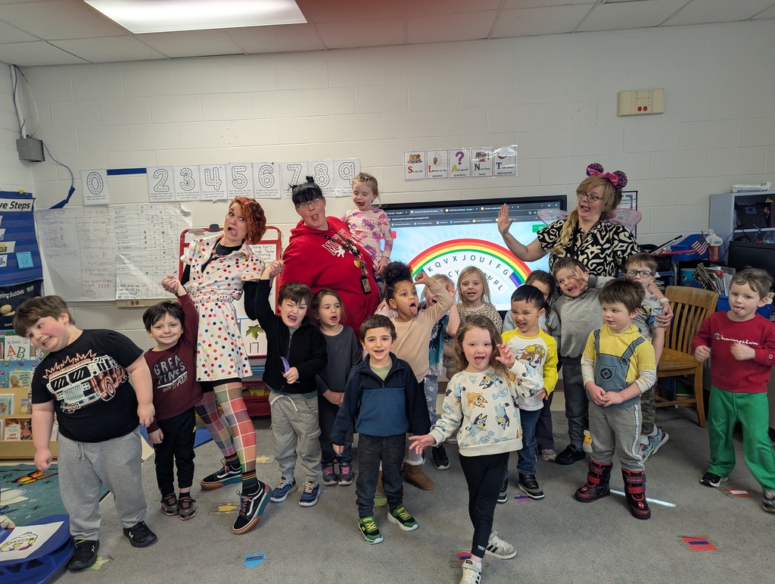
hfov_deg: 71.5
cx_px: 388
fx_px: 538
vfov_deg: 56.9
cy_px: 292
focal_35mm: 24
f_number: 1.85
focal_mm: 6.81
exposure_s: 1/40
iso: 158
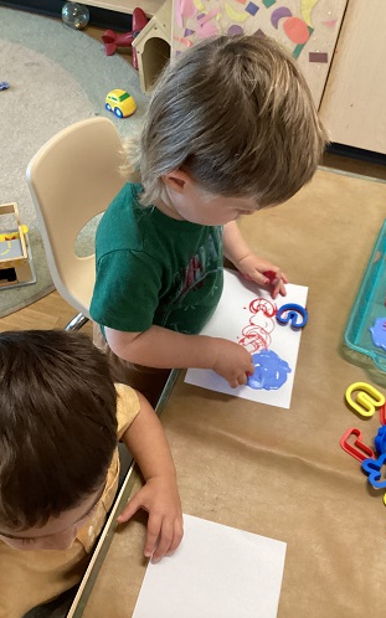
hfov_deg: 38.3
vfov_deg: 58.2
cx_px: 197
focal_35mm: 33
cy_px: 309
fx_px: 556
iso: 200
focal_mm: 3.3
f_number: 2.4
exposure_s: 1/60
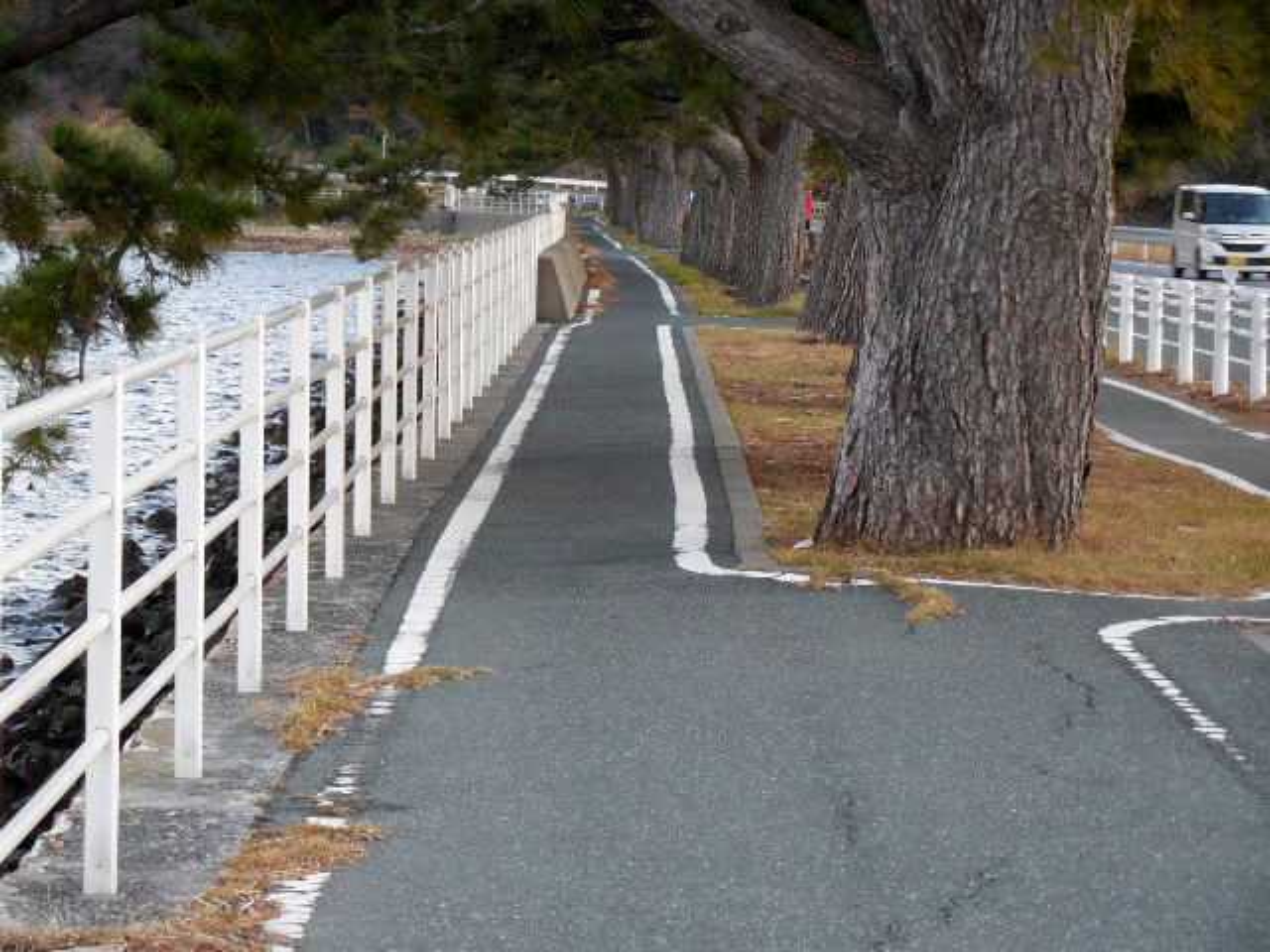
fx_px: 4916
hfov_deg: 14.7
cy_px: 476
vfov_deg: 11.1
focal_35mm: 134
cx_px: 635
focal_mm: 24.2
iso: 400
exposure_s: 1/25
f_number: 4.9
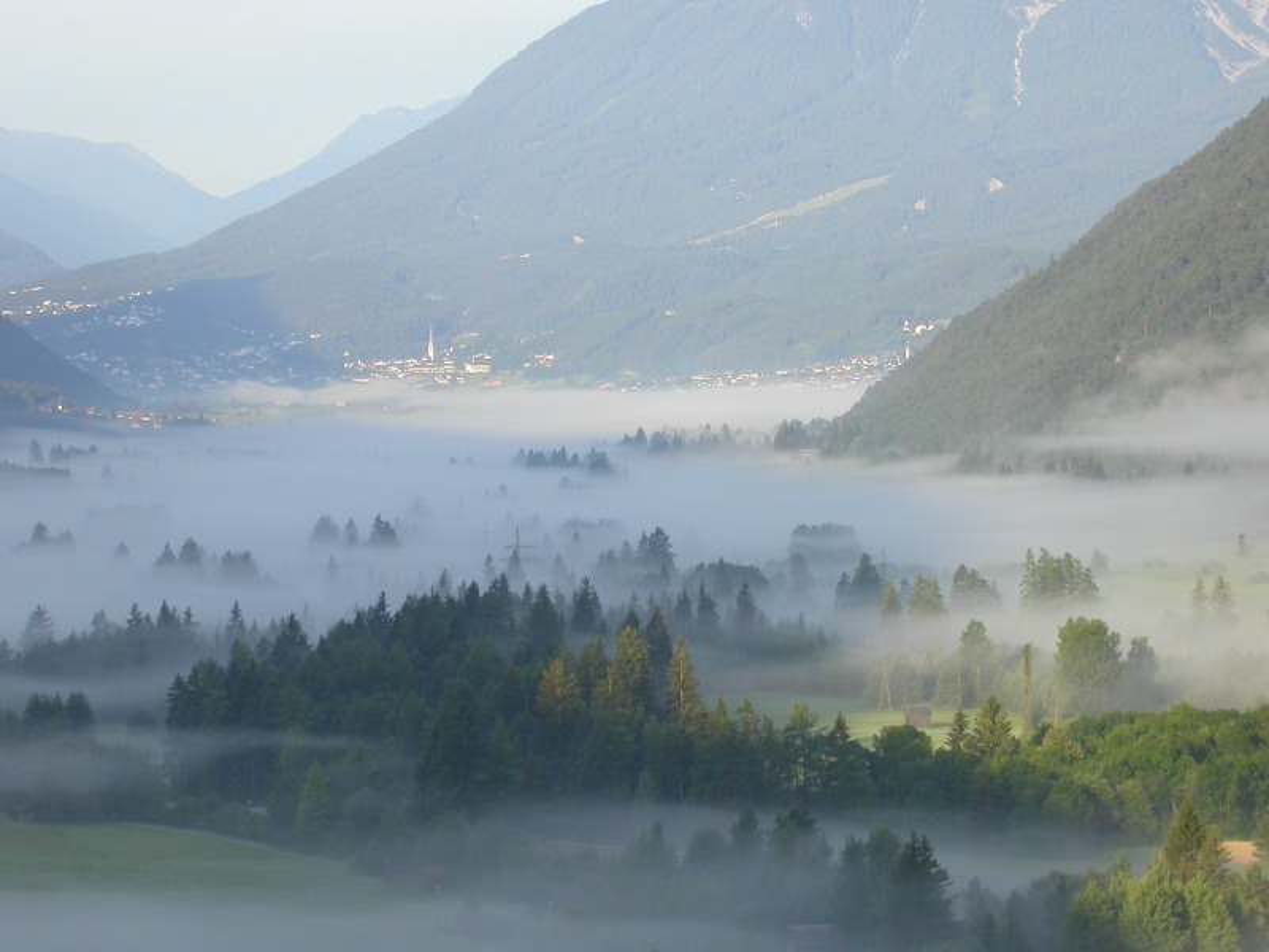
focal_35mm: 154
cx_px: 634
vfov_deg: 9.6
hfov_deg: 12.8
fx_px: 5646
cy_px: 476
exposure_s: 1/130
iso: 100
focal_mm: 32
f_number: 6.5
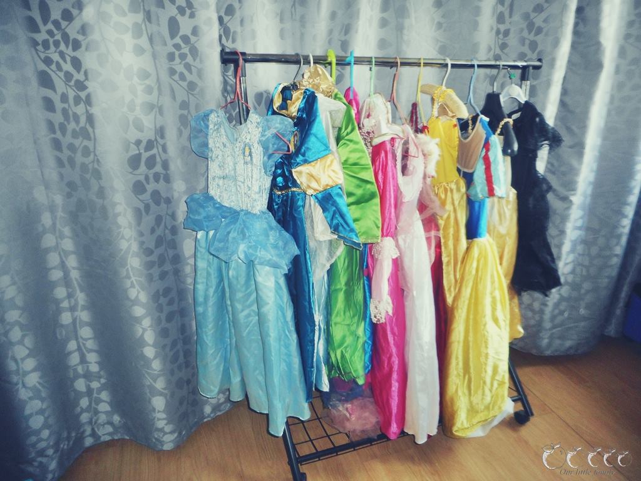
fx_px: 463
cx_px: 320
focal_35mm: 25
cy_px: 240
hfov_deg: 69.4
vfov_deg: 54.9
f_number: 3.7
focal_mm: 4.5
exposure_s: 1/25
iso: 200
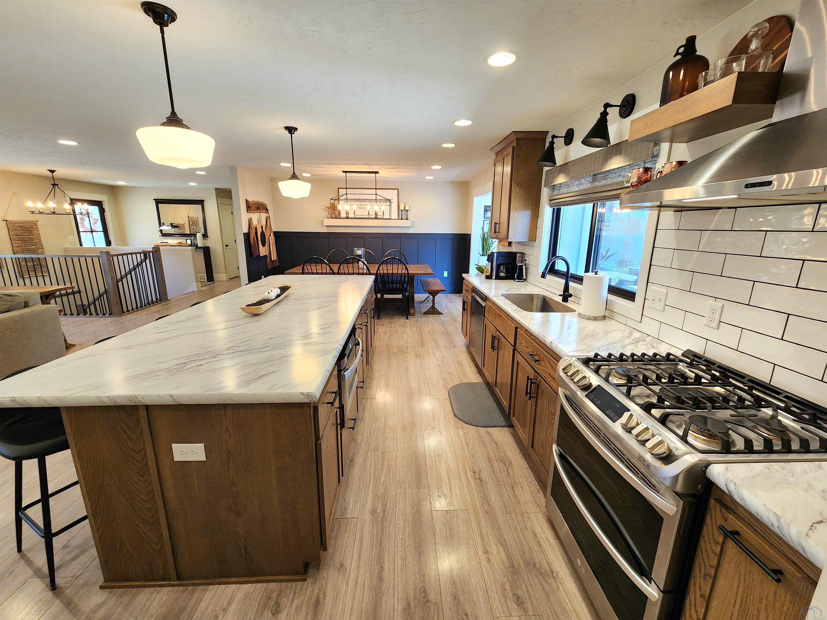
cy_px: 310
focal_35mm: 13
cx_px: 414
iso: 200
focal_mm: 2.2
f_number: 2.2
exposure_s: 1/60.2
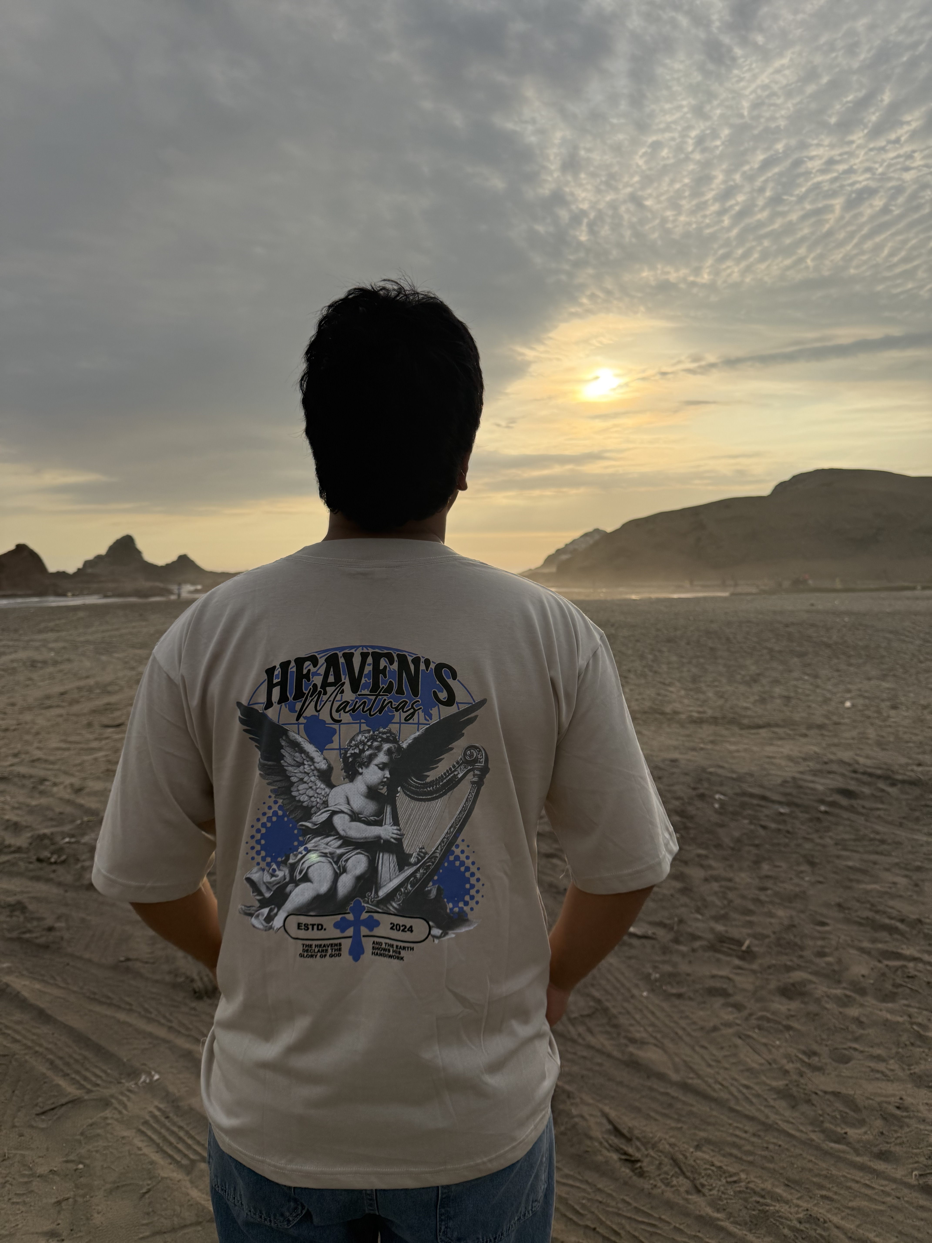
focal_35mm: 24
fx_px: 862
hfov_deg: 56.8
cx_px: 466
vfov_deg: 71.6
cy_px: 622
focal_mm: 6.76
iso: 100
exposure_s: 1/10309
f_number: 1.78
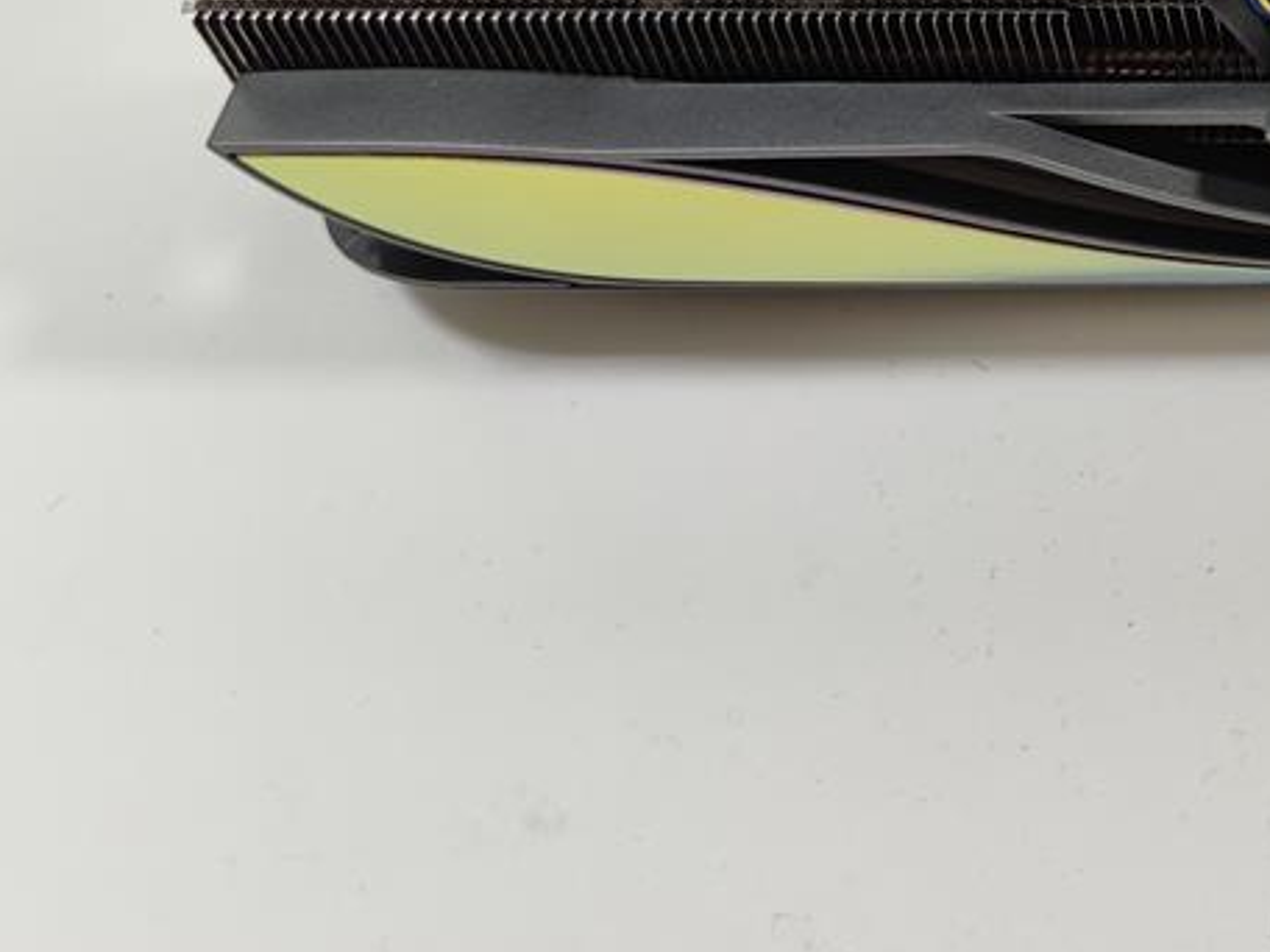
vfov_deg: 21.2
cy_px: -143
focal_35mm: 65
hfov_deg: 25.8
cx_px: 1620
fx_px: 2385
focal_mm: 6.78
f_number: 1.85
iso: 62
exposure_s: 1/100
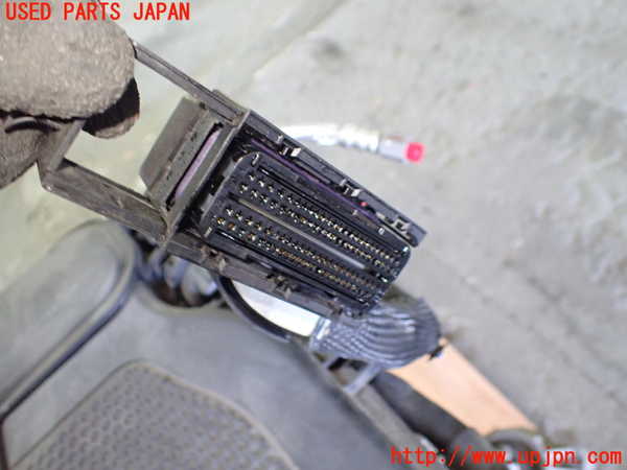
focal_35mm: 30
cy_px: 235
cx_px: 314
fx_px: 543
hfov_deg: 60.0
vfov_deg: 46.8
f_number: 2.3
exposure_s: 1/30
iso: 800
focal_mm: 5.4
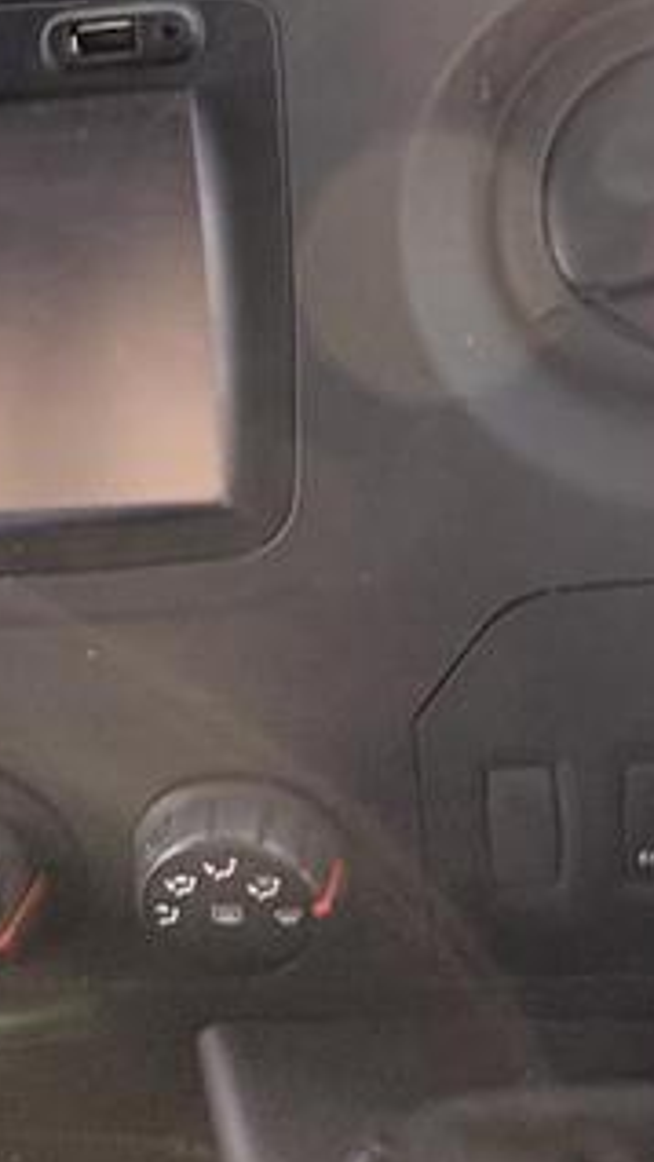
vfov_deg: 46.6
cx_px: 351
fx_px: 1325
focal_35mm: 43
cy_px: 391
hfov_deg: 27.7
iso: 125
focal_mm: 2.22
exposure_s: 1/110
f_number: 2.2
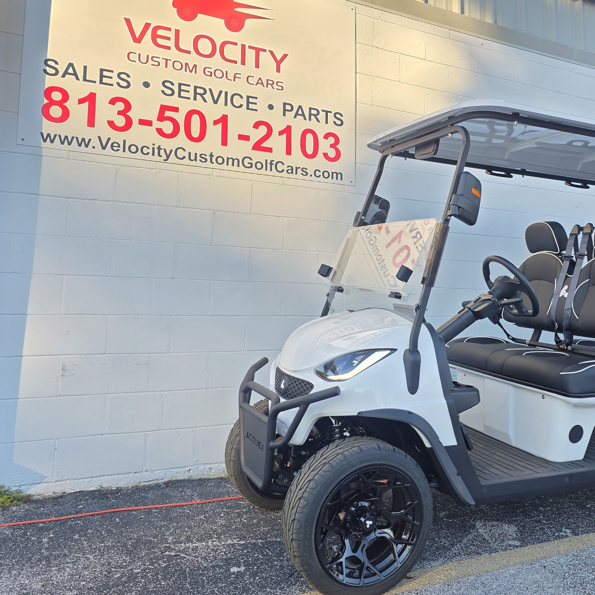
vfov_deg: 51.0
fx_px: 622
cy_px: 268
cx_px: 426
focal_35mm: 32
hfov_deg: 49.6
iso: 40
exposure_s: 1/359
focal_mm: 6.3
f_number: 1.7
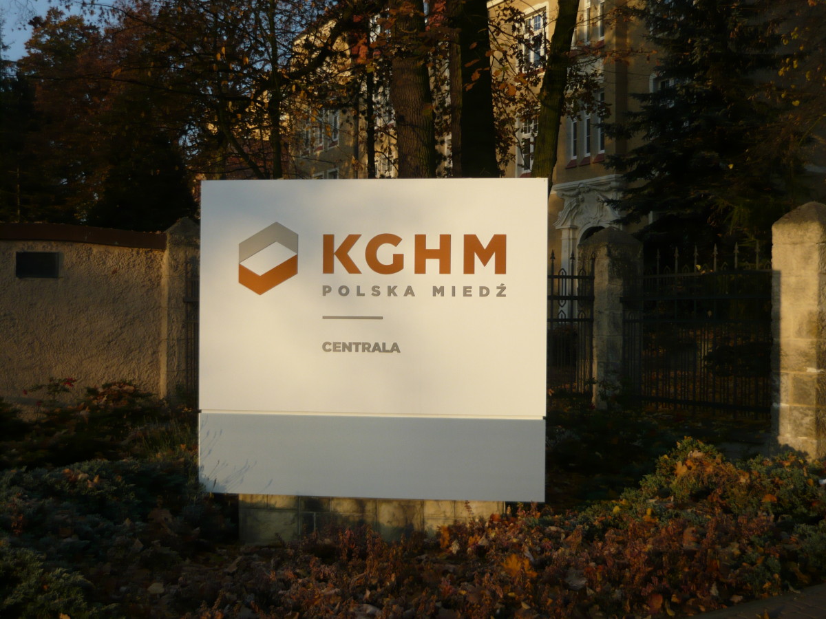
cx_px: 413
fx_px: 978
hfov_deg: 45.8
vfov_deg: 35.1
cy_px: 310
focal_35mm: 41
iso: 100
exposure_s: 1/800
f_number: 3
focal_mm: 6.8
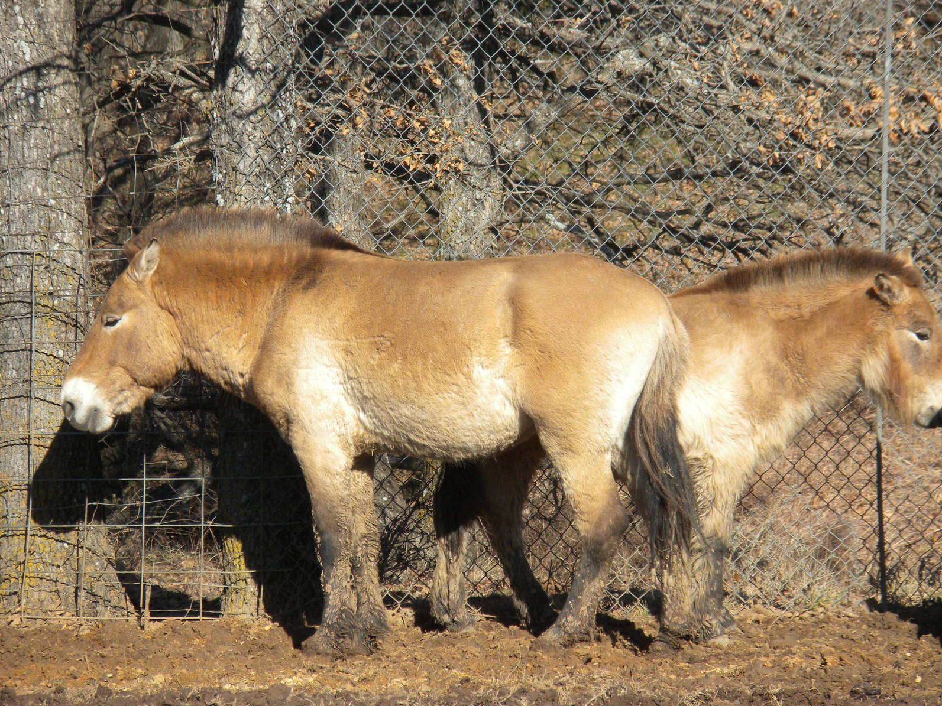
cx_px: 470
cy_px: 352
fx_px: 6504
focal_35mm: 239
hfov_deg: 8.3
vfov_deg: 6.2
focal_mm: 42.1
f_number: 5.2
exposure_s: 1/496
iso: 87
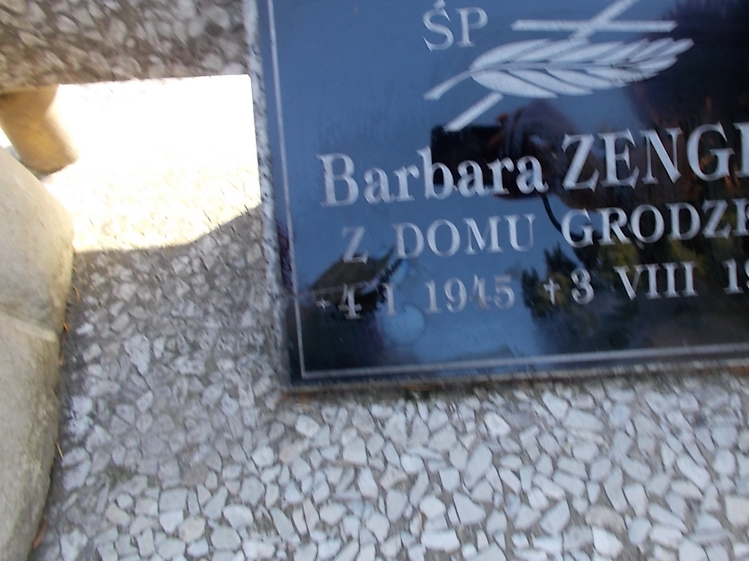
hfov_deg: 53.6
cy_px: 216
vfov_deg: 41.5
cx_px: 447
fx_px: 736
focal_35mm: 34
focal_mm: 4.6
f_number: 3.2
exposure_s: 1/50
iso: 80
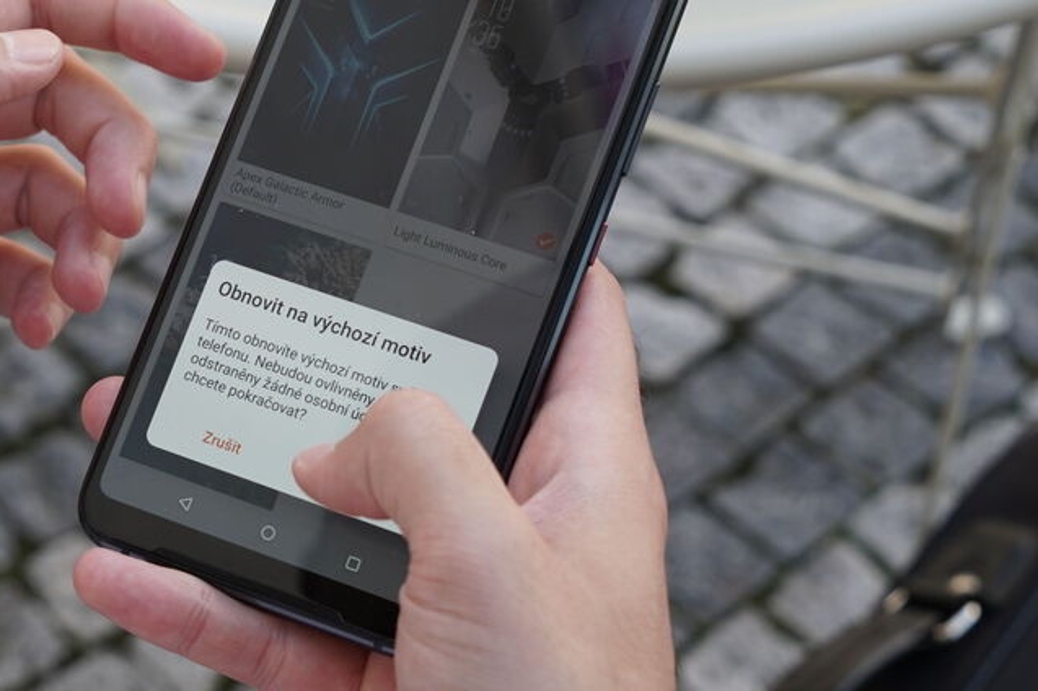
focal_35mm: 83
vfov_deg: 16.4
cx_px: 413
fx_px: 2392
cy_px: 209
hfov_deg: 24.4
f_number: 7.1
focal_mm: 55
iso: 320
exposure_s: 1/125
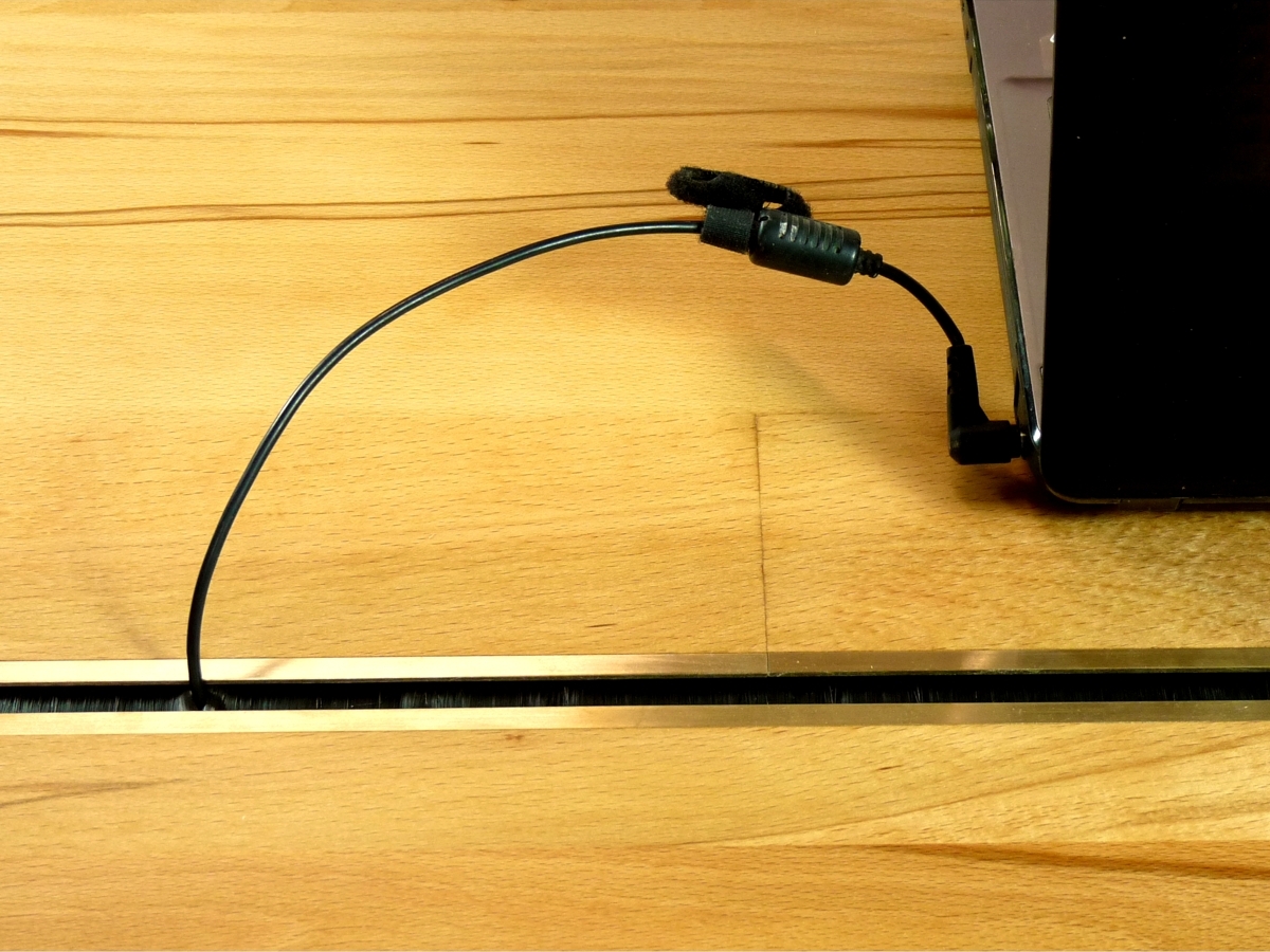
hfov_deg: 29.0
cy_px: 476
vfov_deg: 21.9
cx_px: 635
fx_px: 2458
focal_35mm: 67
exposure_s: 1/30
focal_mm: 10.1
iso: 160
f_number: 3.2
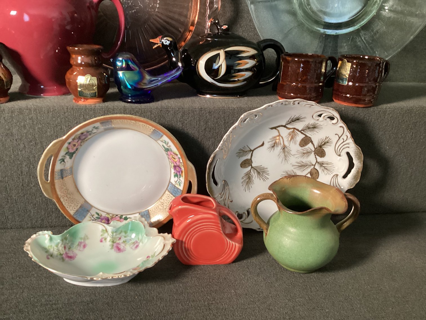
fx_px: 382
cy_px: 160
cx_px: 213
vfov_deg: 45.4
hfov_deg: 58.3
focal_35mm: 31
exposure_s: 1/60
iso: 320
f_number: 2.4
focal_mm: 3.3
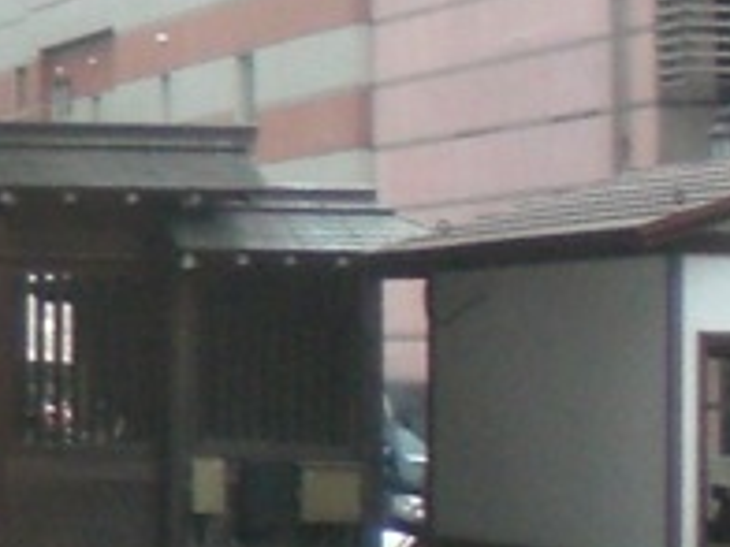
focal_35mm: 194
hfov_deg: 9.1
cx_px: -1065
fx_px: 4091
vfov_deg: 7.6
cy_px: -56
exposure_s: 1/50
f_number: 3.1
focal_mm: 6.3
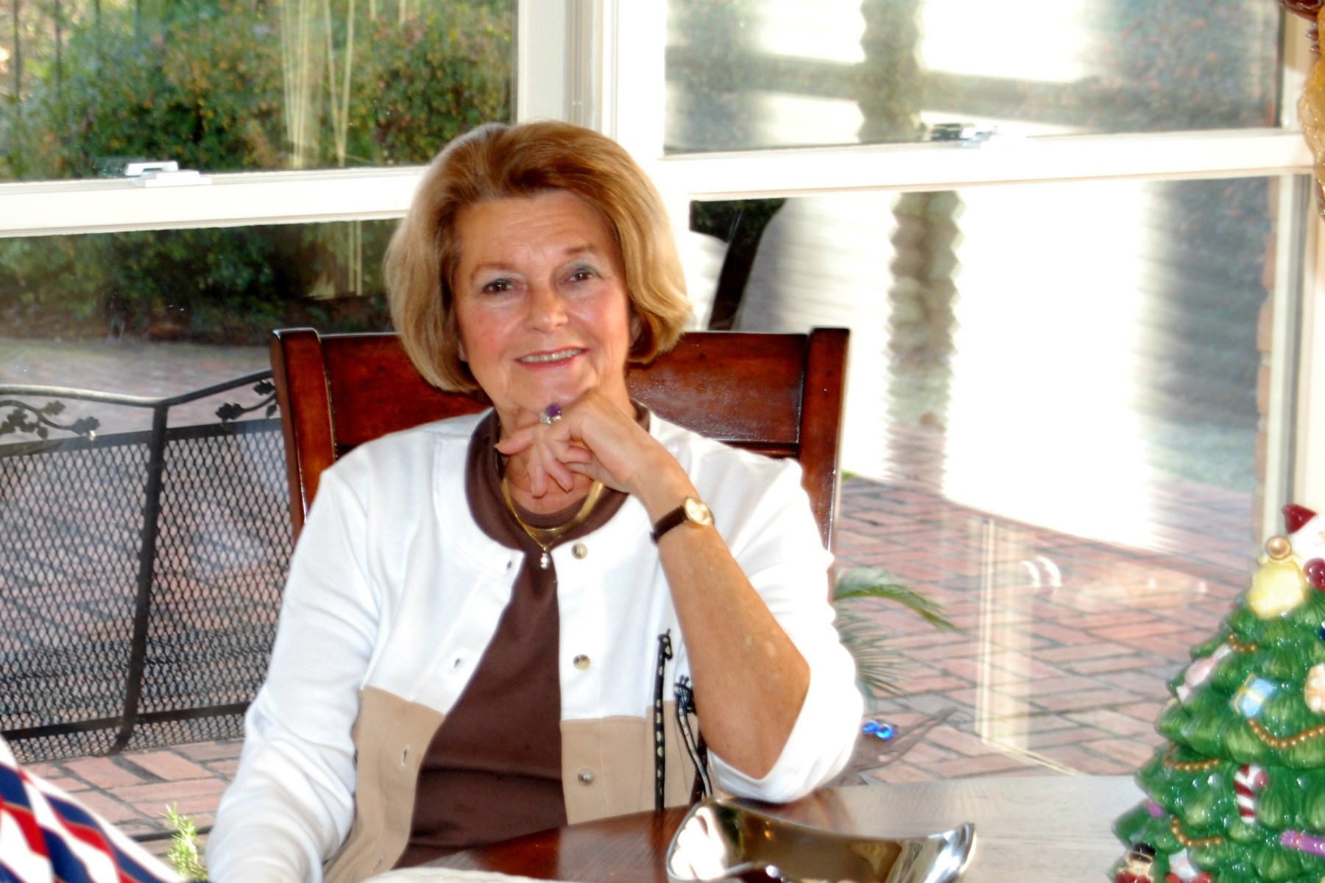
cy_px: 442
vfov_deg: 19.7
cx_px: 662
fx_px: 2539
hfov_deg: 29.2
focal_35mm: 69
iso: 400
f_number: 6.3
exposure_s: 1/60
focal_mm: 46
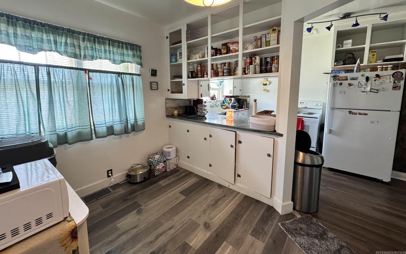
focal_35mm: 15
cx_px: 201
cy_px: 113
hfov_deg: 101.5
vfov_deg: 74.5
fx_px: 166
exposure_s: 1/60
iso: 250
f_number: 2.2
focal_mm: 2.22
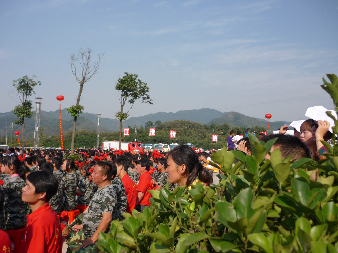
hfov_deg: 55.4
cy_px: 126
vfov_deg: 42.9
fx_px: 322
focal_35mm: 33
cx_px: 169
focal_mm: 5.5
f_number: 8
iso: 100
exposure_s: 1/200
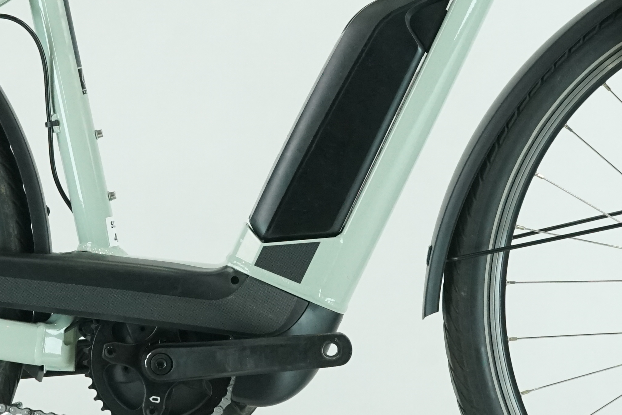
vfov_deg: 7.7
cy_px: 76
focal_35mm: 177
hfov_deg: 11.6
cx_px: 233
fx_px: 3058
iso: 2500
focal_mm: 60
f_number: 8
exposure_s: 1/200
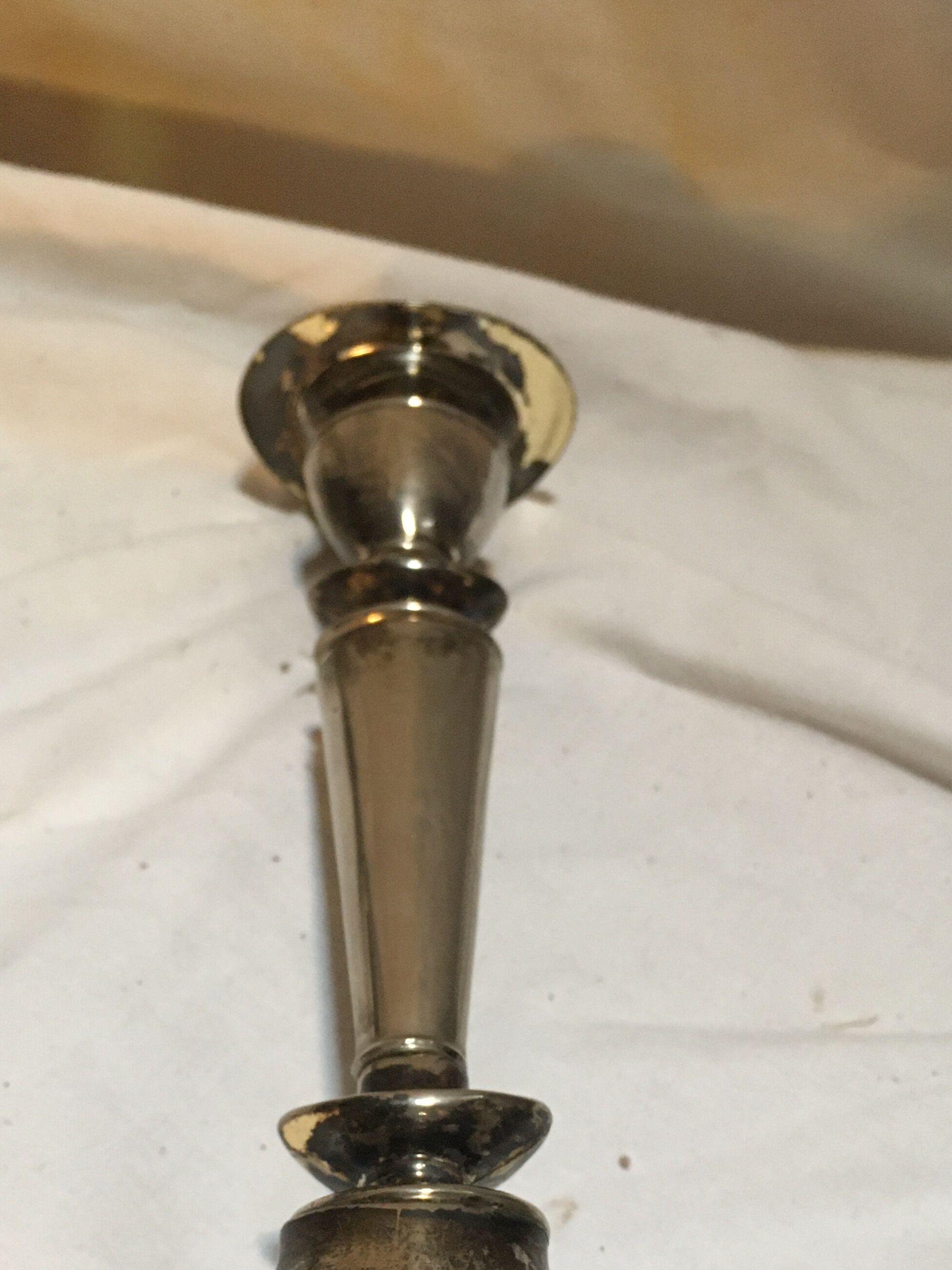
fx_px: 1650
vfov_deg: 40.8
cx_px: 394
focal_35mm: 45
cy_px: 958
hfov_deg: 32.1
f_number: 2.2
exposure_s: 1/20
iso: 200
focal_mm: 4.15
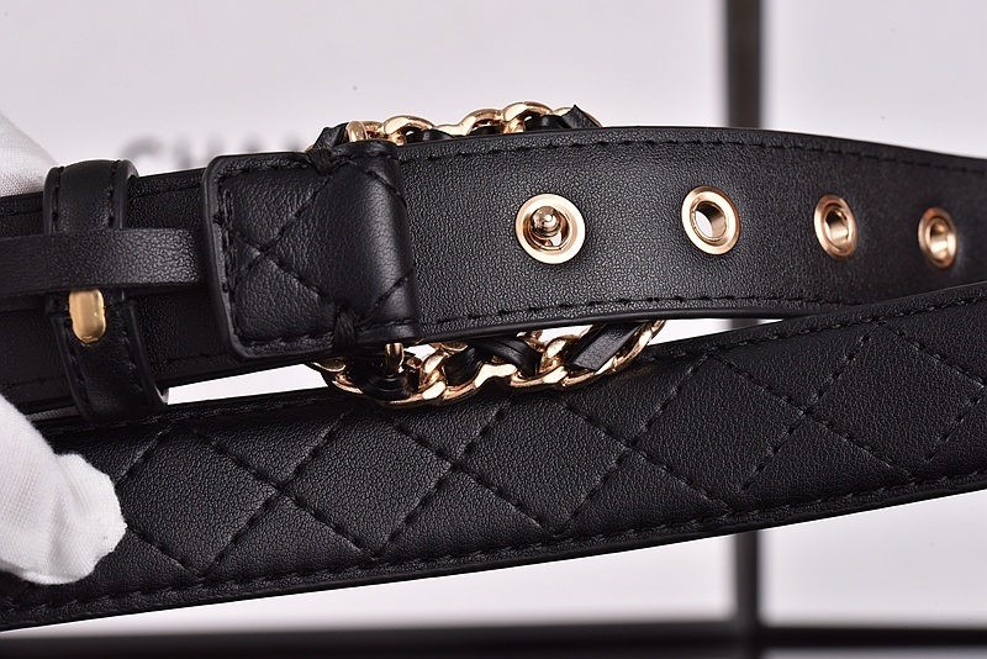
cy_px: 330
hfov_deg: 19.4
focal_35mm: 105
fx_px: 2880
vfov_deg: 13.1
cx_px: 494
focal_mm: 105
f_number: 16
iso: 1100
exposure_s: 1/125
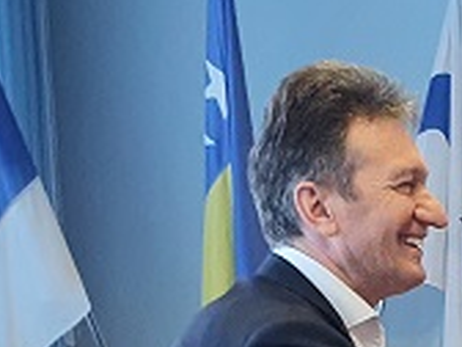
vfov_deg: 11.4
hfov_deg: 15.2
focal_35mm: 124
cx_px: 594
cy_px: 545
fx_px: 1655
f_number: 2.4
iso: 200
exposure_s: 1/100
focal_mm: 4.32
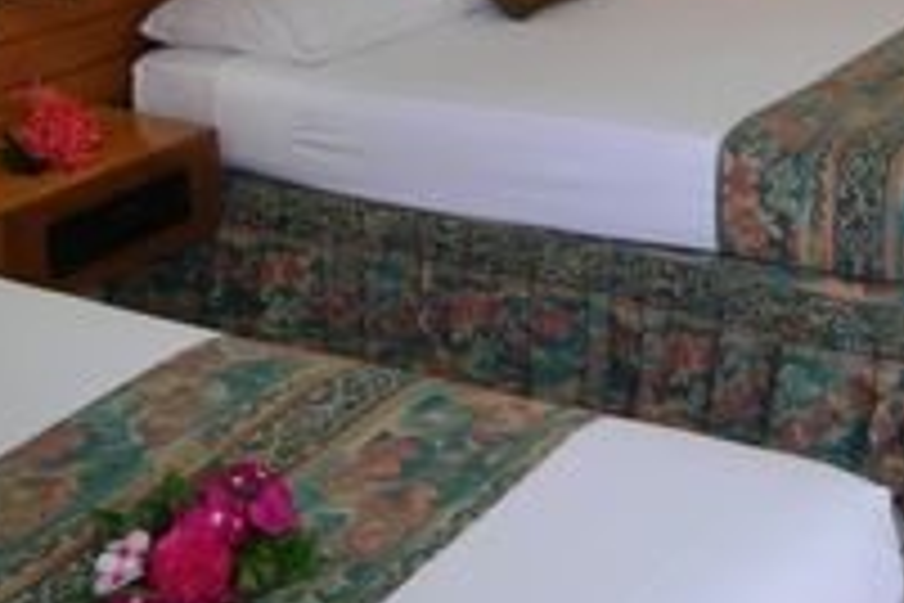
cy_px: 112
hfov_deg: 29.8
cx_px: 634
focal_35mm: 67
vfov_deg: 20.1
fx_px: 1682
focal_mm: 60
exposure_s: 1/60
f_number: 2.8
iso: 100
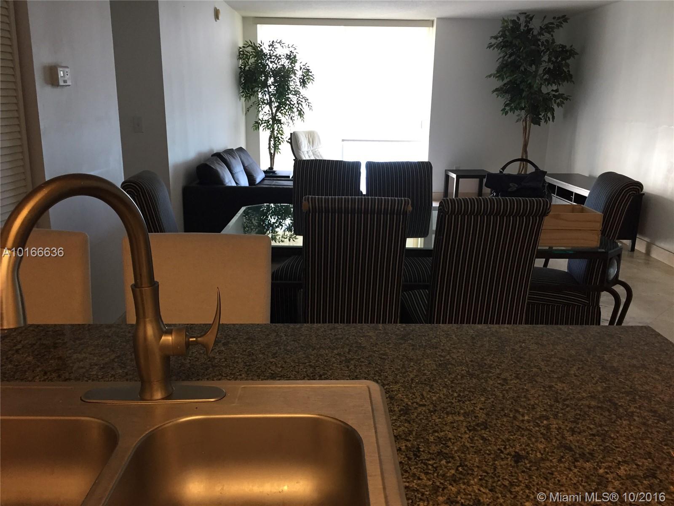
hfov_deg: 61.7
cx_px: 337
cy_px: 253
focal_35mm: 29
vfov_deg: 48.2
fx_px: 565
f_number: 2.2
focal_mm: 4.15
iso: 125
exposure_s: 1/30
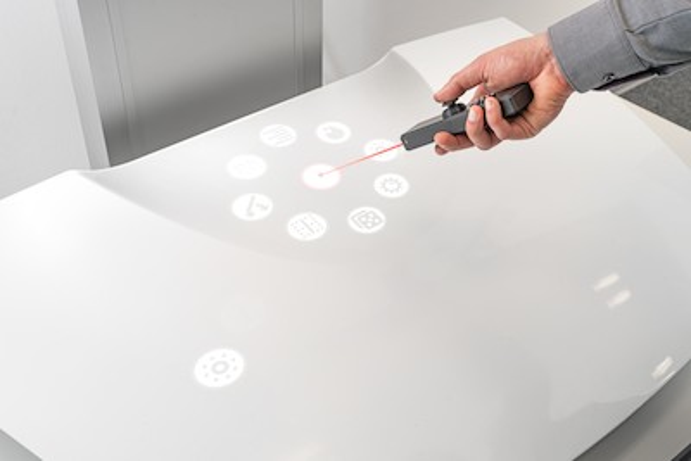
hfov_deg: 46.4
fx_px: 806
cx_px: 346
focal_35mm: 42
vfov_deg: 31.9
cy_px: 230
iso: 200
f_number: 11
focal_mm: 42
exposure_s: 1/20
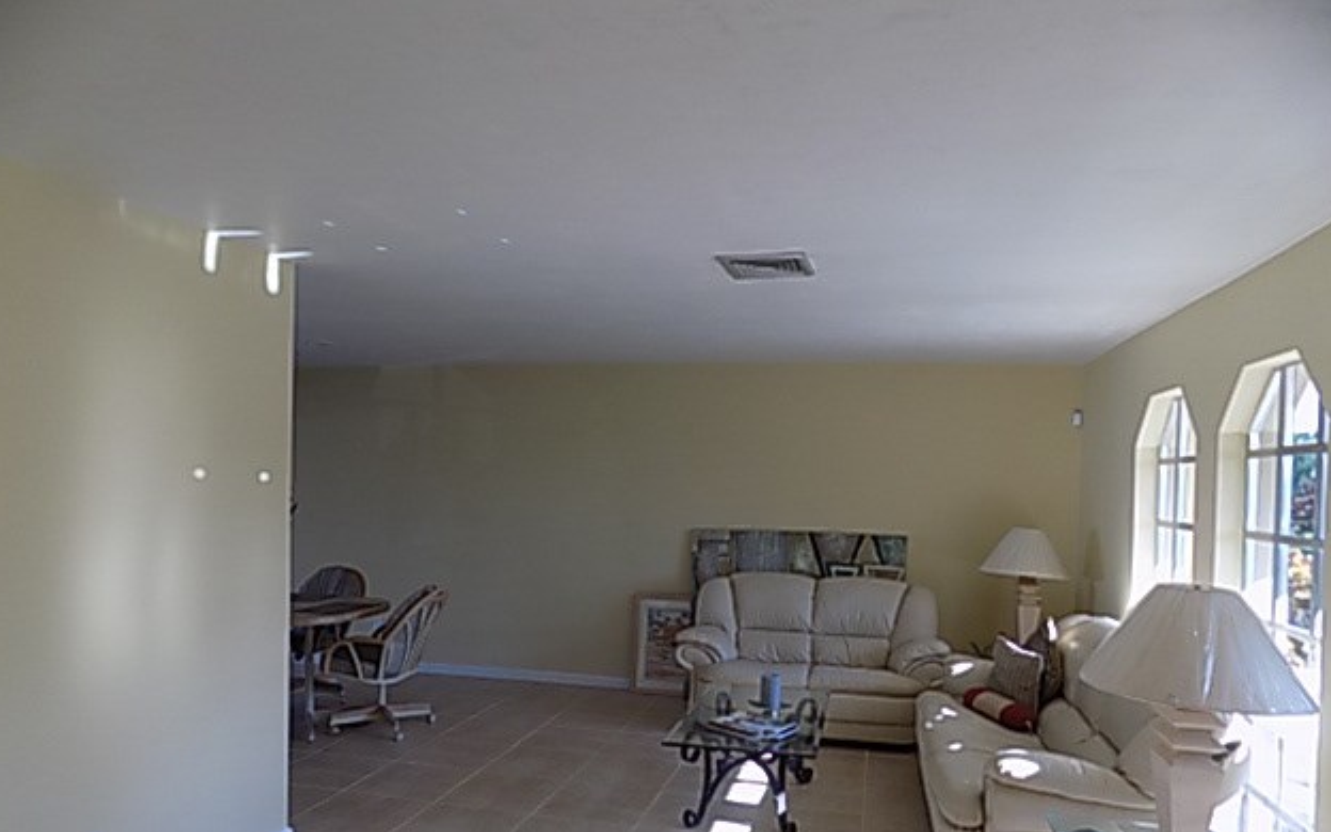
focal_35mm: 25
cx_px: 657
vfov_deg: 49.0
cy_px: 491
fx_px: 907
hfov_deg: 72.5
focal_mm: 4
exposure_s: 1/50
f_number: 3.1
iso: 80
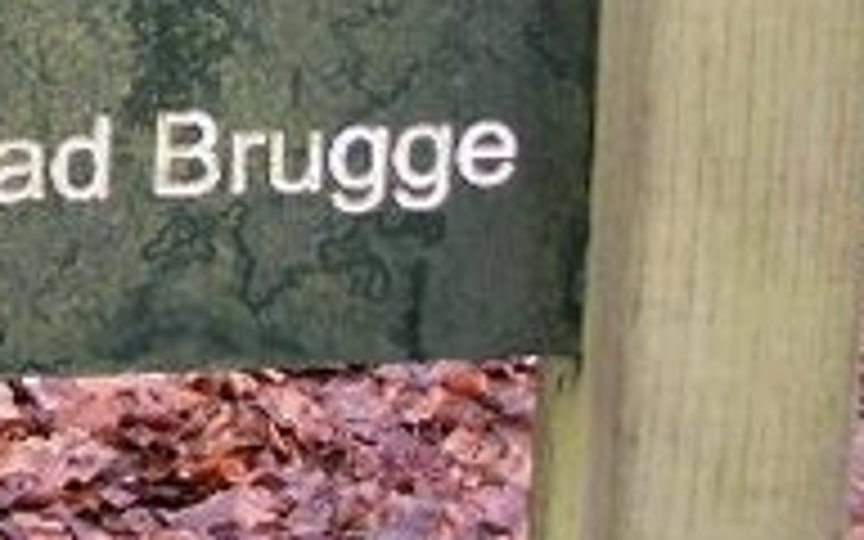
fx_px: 2496
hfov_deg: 17.8
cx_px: -396
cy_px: -112
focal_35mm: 106
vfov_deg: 12.1
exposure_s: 1/40
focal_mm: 5.7
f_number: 2.9
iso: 80
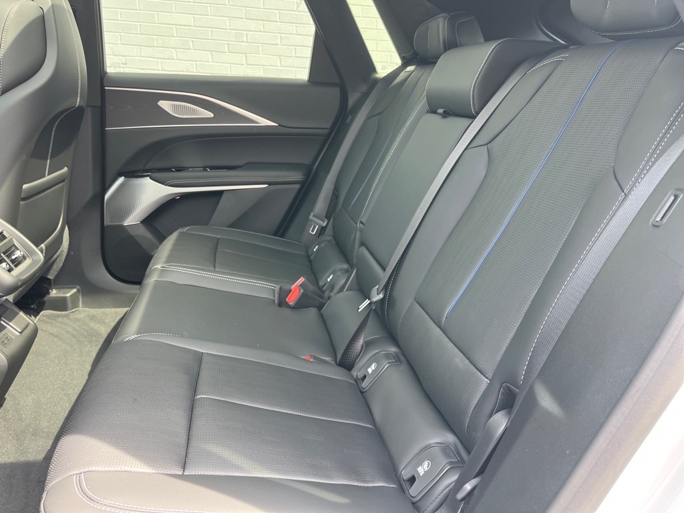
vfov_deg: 53.1
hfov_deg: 67.3
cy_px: 256
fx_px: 514
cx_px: 342
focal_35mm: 26
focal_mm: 5.1
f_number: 1.6
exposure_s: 1/122
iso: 80
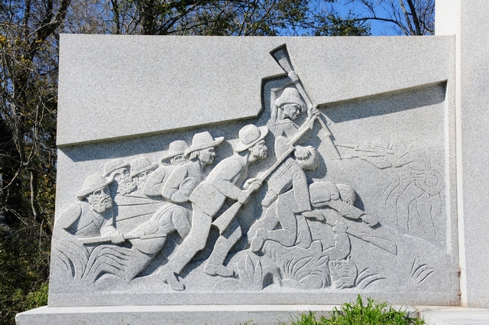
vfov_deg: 25.7
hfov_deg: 37.9
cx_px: 244
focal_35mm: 52
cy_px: 162
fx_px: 712
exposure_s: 1/1250
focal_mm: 35
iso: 1000
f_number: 14
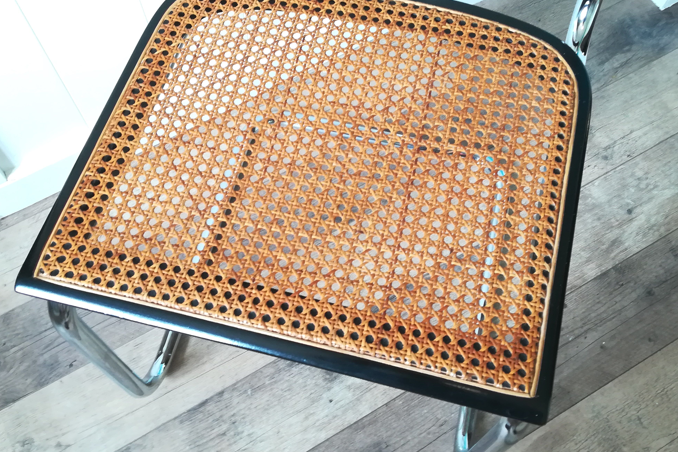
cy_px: 207
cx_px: 343
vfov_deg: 35.0
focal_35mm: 38
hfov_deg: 50.7
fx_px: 716
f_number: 2.2
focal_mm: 3.83
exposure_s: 1/30
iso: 160
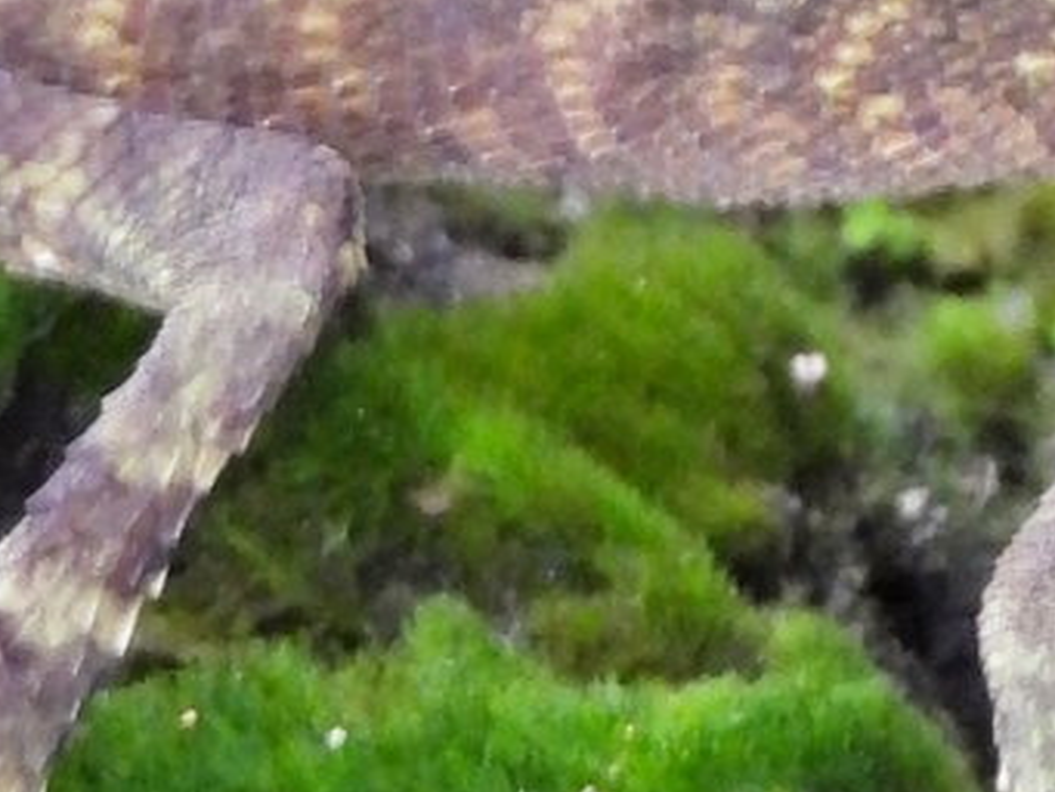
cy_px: -101
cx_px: 1637
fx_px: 56006
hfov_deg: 1.1
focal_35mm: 1837
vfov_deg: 0.8
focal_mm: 98.1
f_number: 5
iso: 900
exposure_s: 1/20
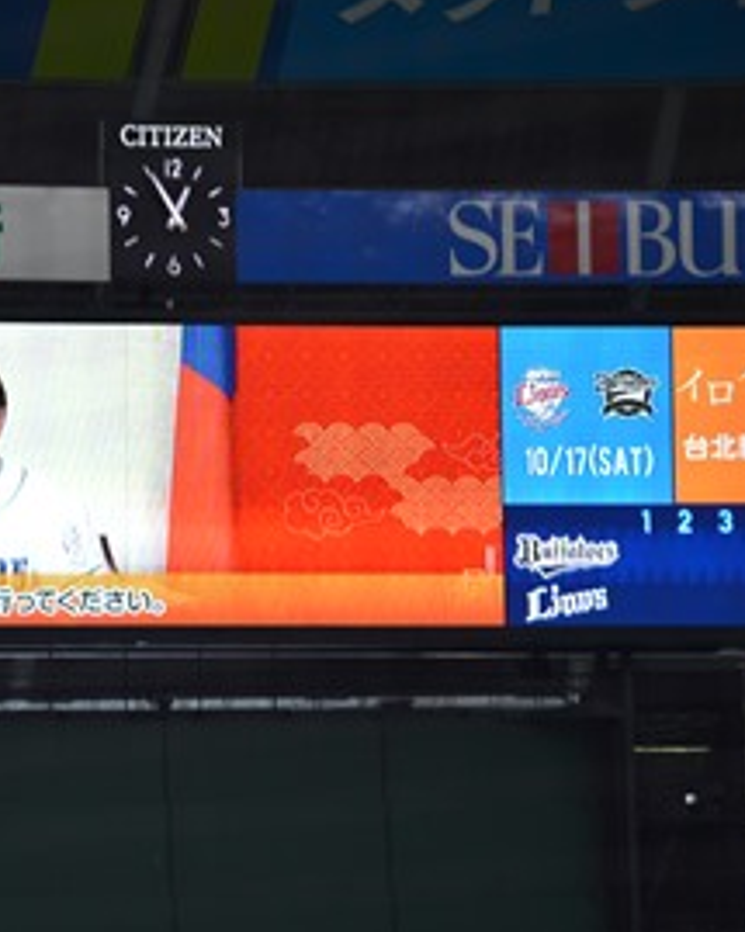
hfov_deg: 6.5
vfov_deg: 8.2
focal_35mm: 236
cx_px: -29
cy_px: 475
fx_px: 6508
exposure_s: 1/100
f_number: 5
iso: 400
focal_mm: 100
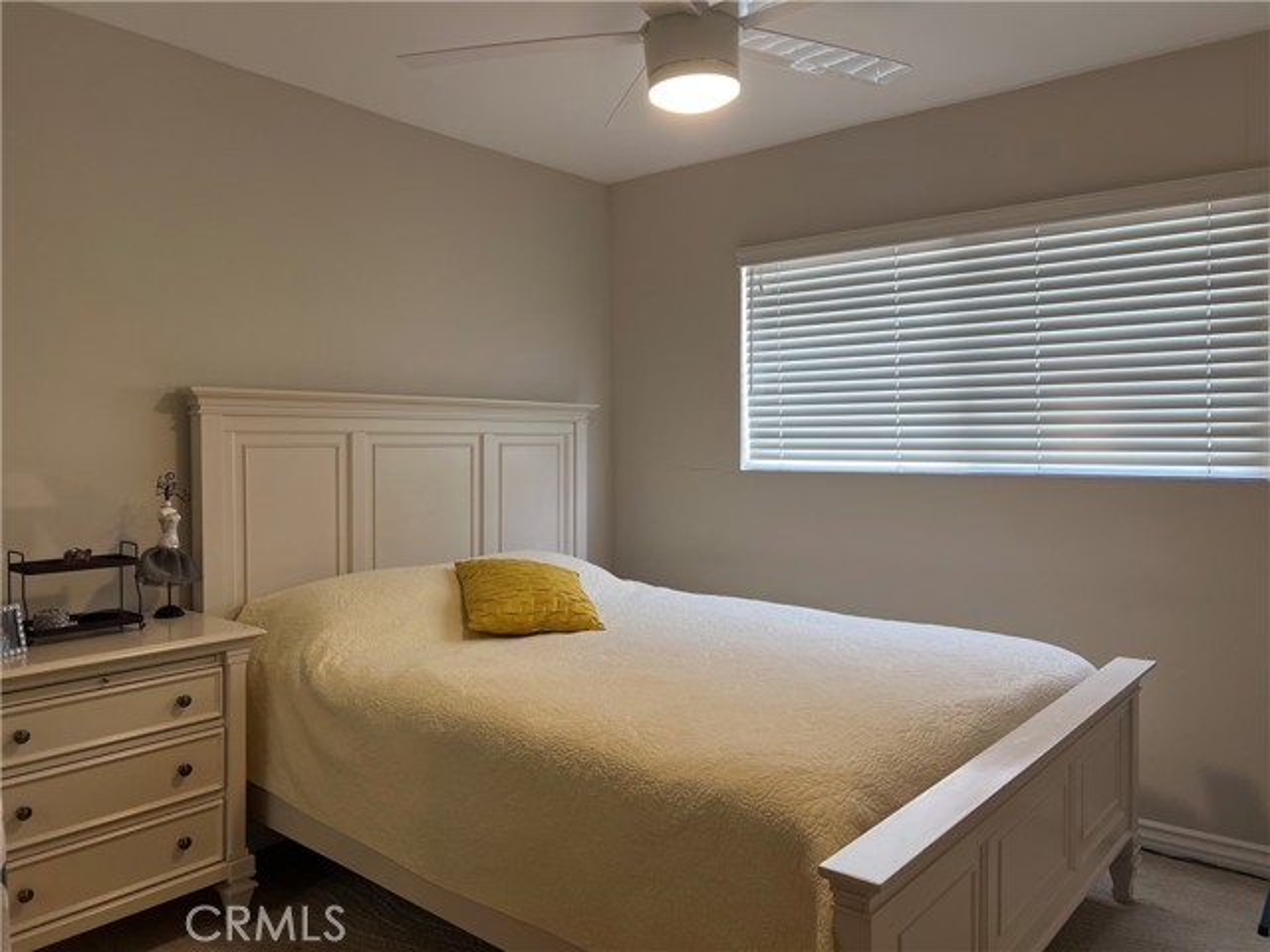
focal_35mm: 26
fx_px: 954
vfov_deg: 53.1
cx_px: 635
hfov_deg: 67.3
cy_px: 476
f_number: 1.5
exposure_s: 1/120
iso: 80
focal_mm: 5.7
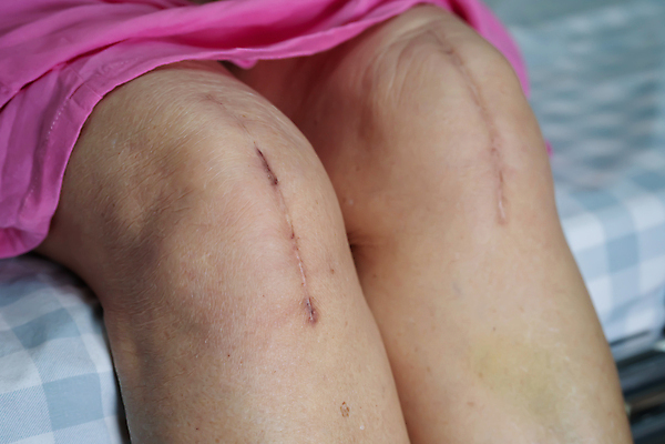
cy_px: 222
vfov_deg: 27.0
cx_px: 332
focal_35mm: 50
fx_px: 924
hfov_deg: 39.6
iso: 1250
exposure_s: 1/60
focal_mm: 50
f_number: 4
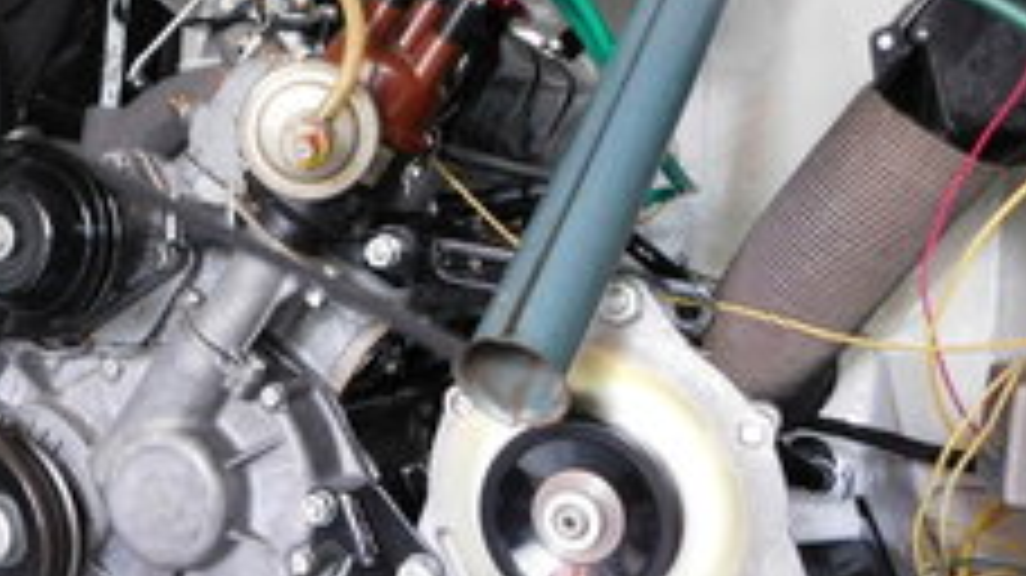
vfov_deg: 26.9
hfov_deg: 44.9
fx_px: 1196
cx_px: 261
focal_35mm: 44
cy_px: 180
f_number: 3
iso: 400
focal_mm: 4
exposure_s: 1/15
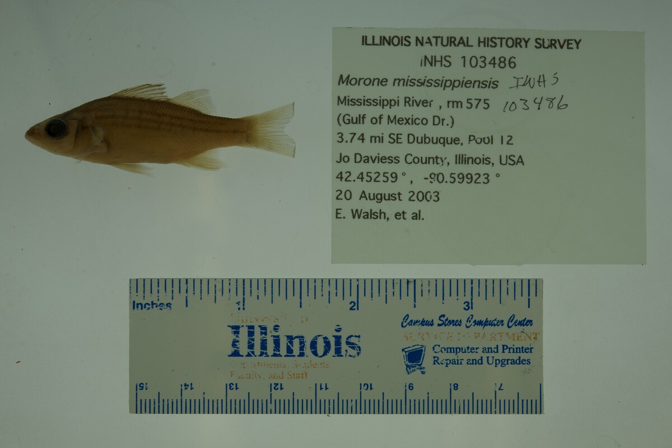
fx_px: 1120
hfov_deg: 33.4
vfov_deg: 22.6
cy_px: 224
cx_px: 336
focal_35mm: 60
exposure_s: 1/200
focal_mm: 60
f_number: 10
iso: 100
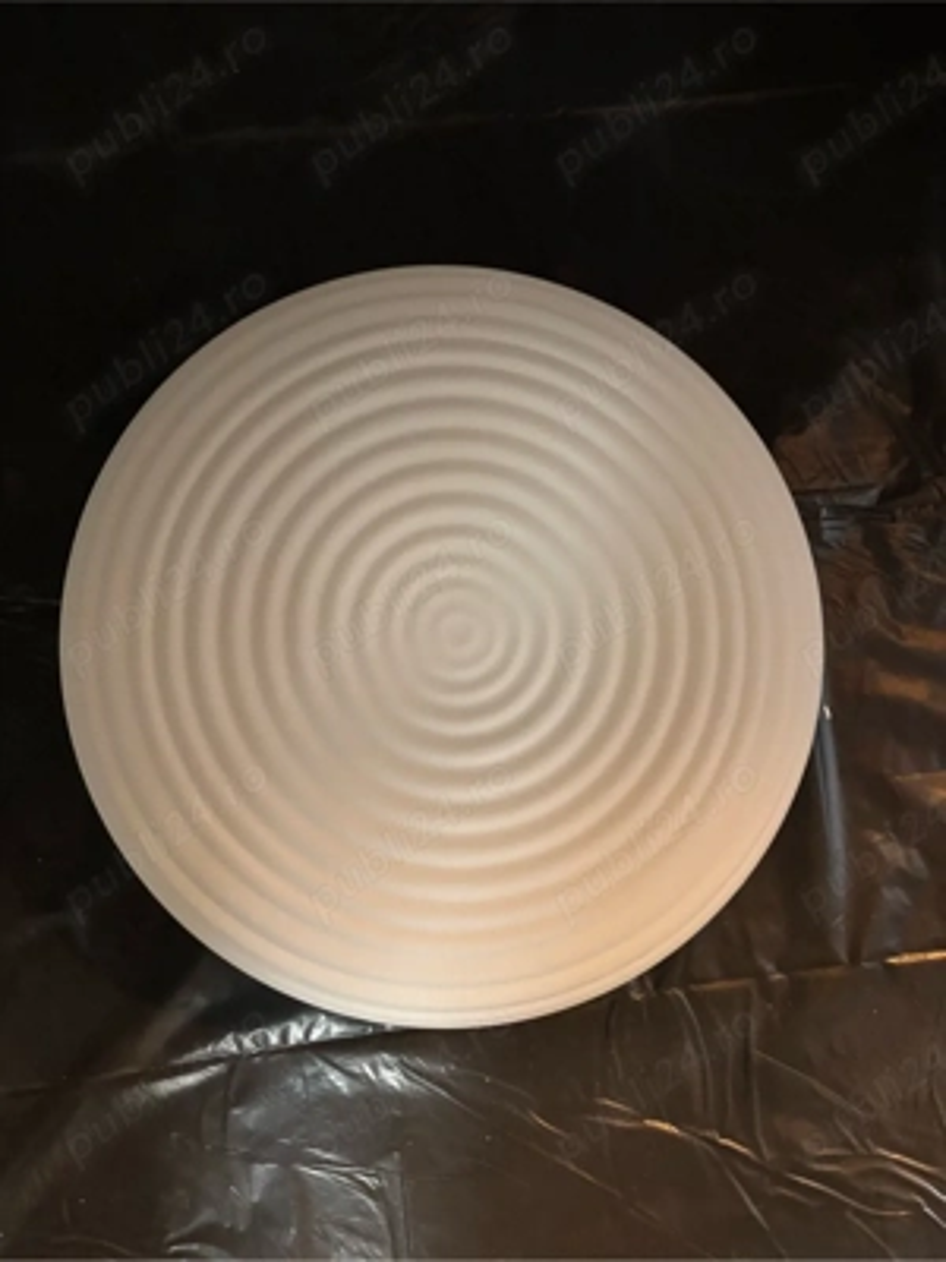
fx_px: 947
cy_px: 631
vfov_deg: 67.3
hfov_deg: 53.1
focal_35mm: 26
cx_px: 473
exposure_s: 1/33
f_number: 1.6
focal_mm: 5.96
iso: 640
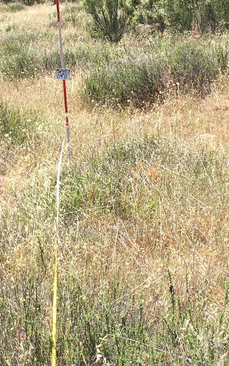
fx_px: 829
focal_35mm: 83
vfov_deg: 24.8
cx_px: 59
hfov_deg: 15.7
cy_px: 115
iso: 25
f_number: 2.2
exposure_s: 1/850
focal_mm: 4.15
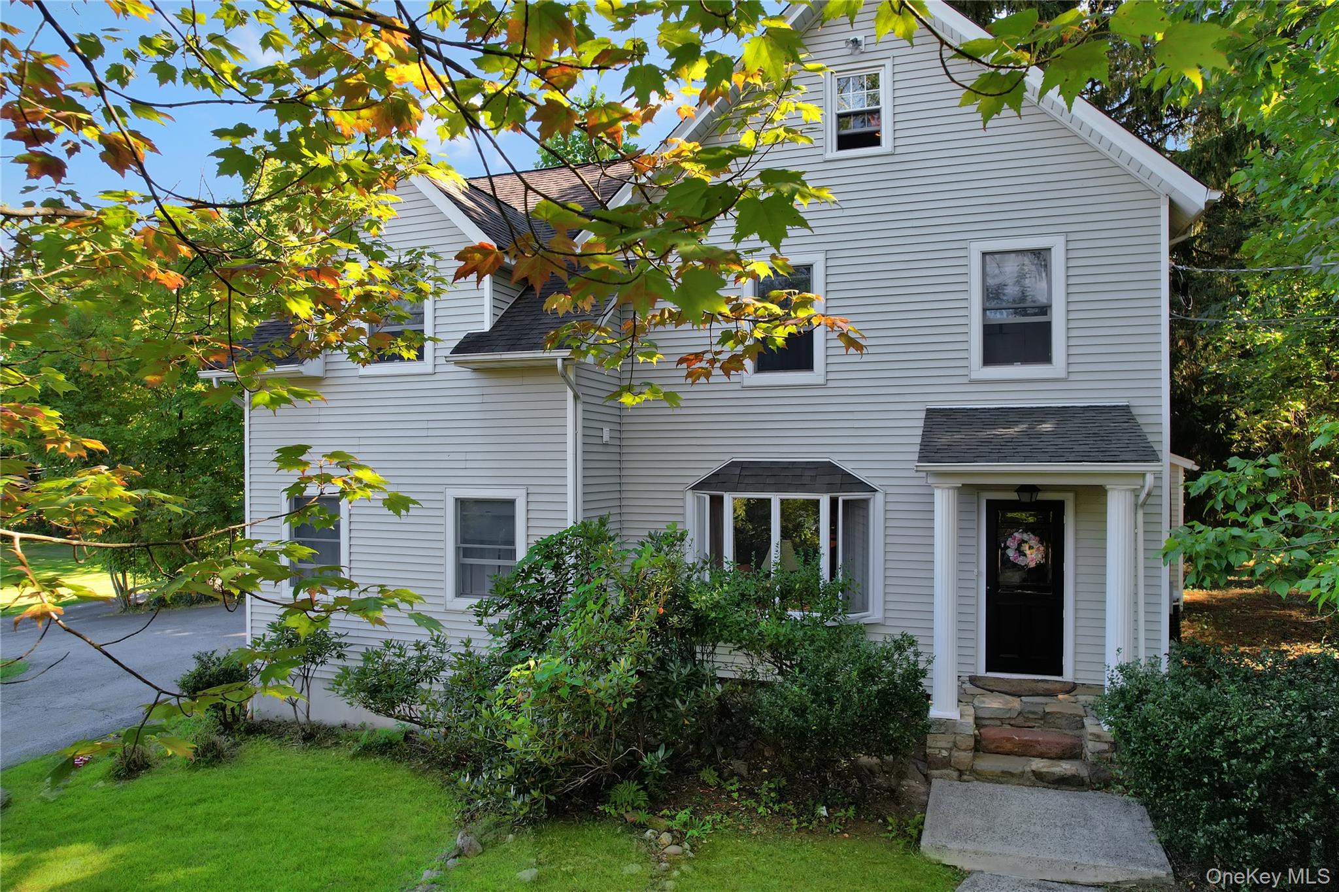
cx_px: 670
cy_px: 446
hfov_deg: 78.6
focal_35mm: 22
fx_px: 818
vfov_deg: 57.2
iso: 100
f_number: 2.8
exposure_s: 1/250
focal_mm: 8.38
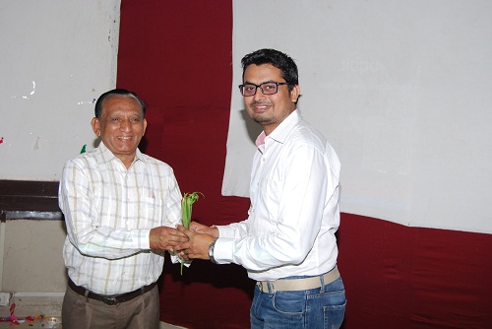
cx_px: 246
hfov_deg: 38.9
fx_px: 697
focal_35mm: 51
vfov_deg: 26.5
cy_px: 164
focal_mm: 34
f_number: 6.3
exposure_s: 1/100
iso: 400
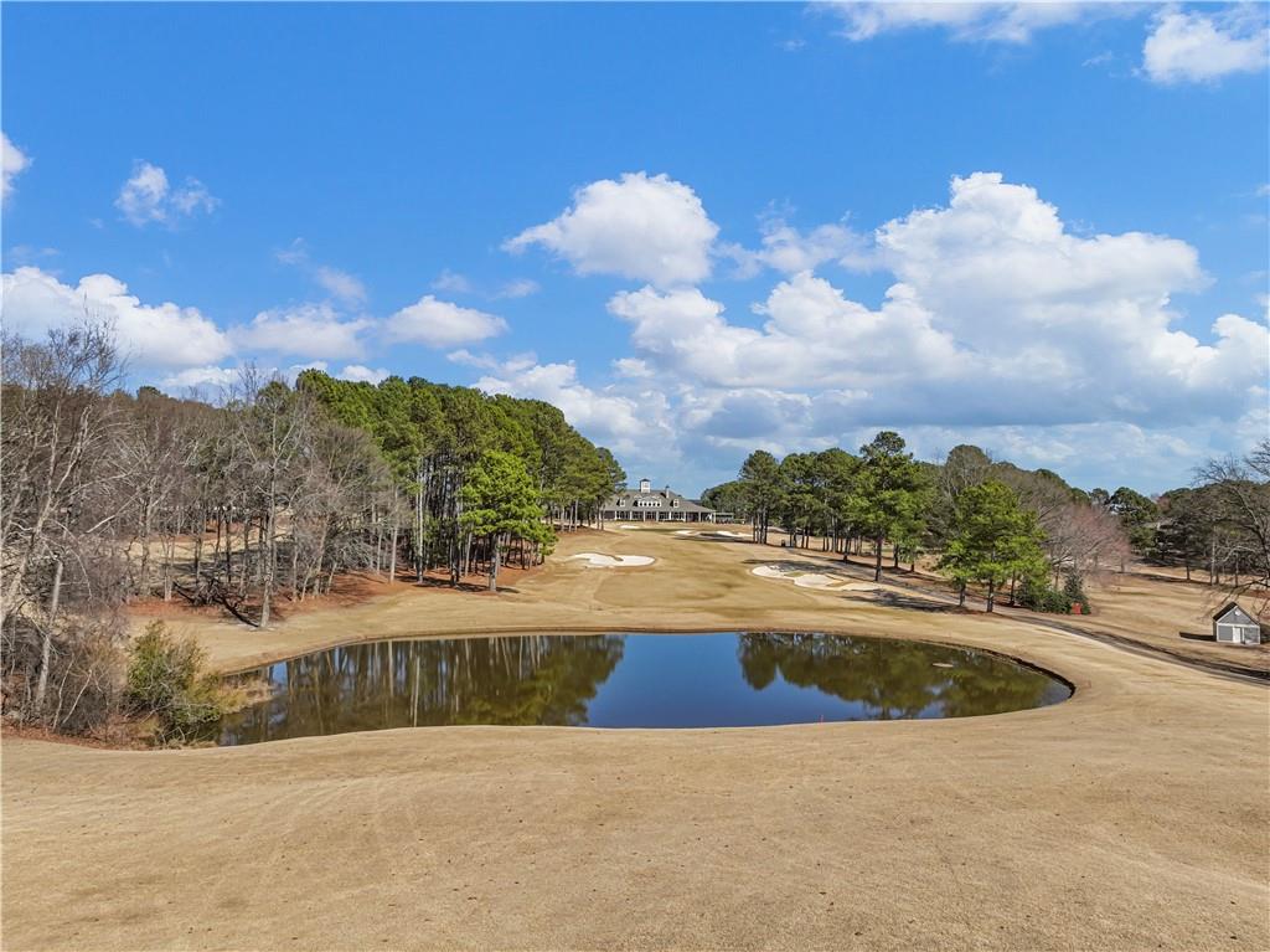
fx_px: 880
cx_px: 635
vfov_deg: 56.8
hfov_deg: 71.6
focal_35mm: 24
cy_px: 476
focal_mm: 12.29
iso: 200
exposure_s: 1/640
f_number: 8
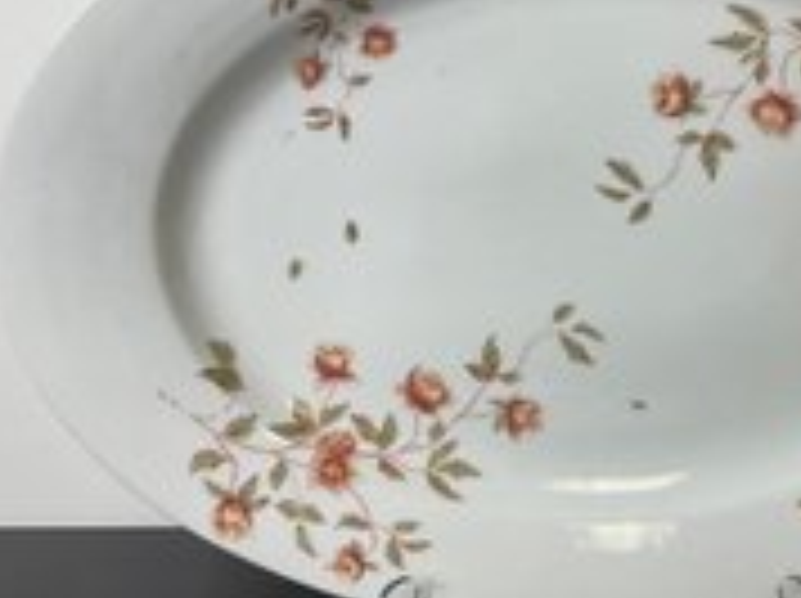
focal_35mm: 56
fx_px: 1294
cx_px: 605
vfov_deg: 26.0
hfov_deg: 33.7
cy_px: 277
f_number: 1.8
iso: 16
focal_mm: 3
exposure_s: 1/128
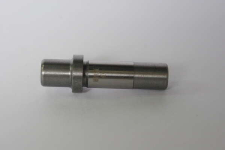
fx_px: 750
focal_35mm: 120
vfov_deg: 11.4
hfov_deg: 17.1
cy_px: 75
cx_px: 112
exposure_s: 1/30
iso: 800
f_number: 8
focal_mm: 80
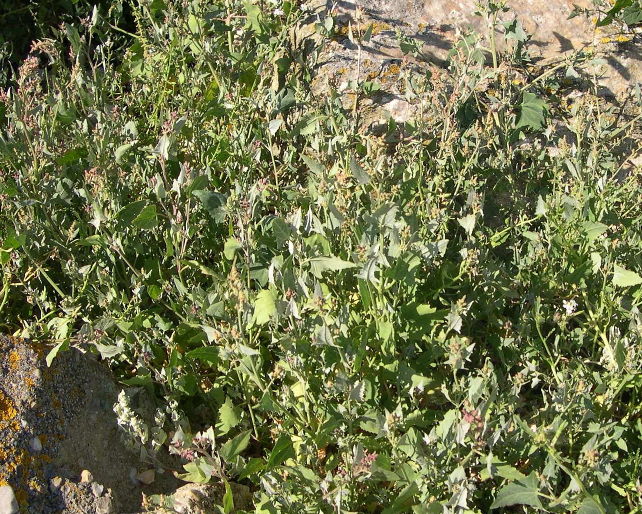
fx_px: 1083
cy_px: 232
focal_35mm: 57
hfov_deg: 32.8
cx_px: 425
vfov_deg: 26.7
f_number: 7.6
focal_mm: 8
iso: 100
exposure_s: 1/128
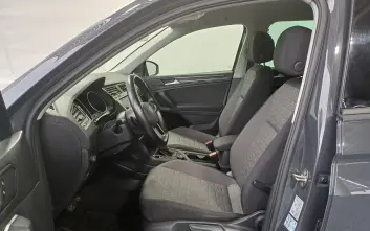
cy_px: 137
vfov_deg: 45.9
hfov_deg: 68.4
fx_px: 272
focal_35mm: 27
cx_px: 186
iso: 200
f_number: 1.8
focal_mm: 4.65
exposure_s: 1/50
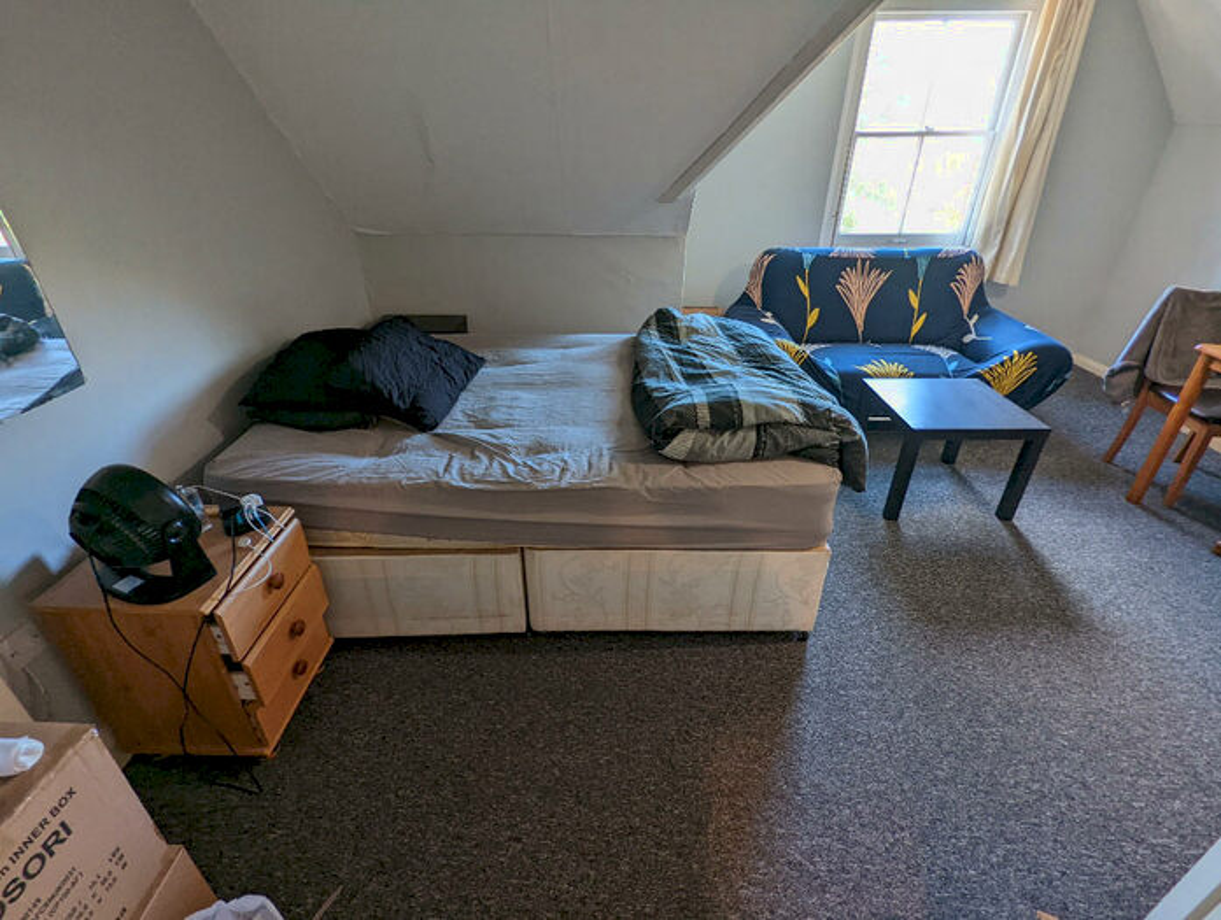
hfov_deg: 94.4
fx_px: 565
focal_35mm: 16
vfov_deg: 78.3
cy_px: 460
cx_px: 610
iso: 140
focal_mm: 2.35
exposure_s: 1/45.4
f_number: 2.2
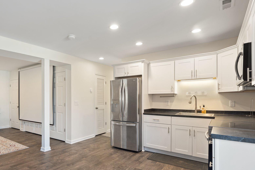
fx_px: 149
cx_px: 94
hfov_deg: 79.6
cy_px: 101
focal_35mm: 21
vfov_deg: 59.0
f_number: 8
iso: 500
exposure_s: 1/8
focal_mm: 16
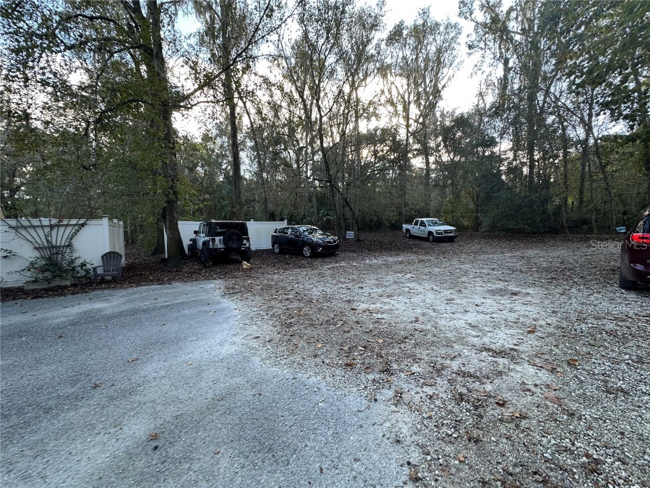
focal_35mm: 14
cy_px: 244
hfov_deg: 102.1
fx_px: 263
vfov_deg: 85.7
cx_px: 325
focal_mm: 2.22
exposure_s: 1/99
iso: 50
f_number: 2.2
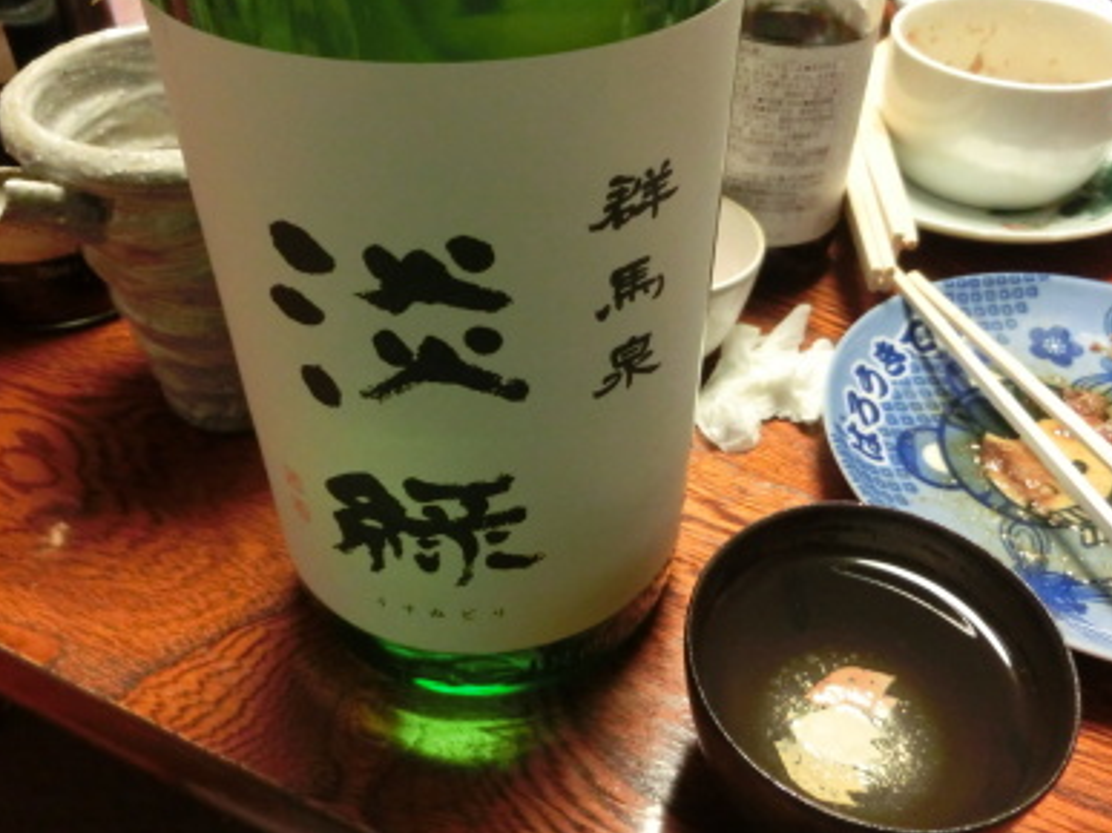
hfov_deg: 58.4
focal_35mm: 31
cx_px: 572
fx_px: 996
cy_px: 383
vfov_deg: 45.4
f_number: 3
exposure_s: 1/50
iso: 800
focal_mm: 4.24
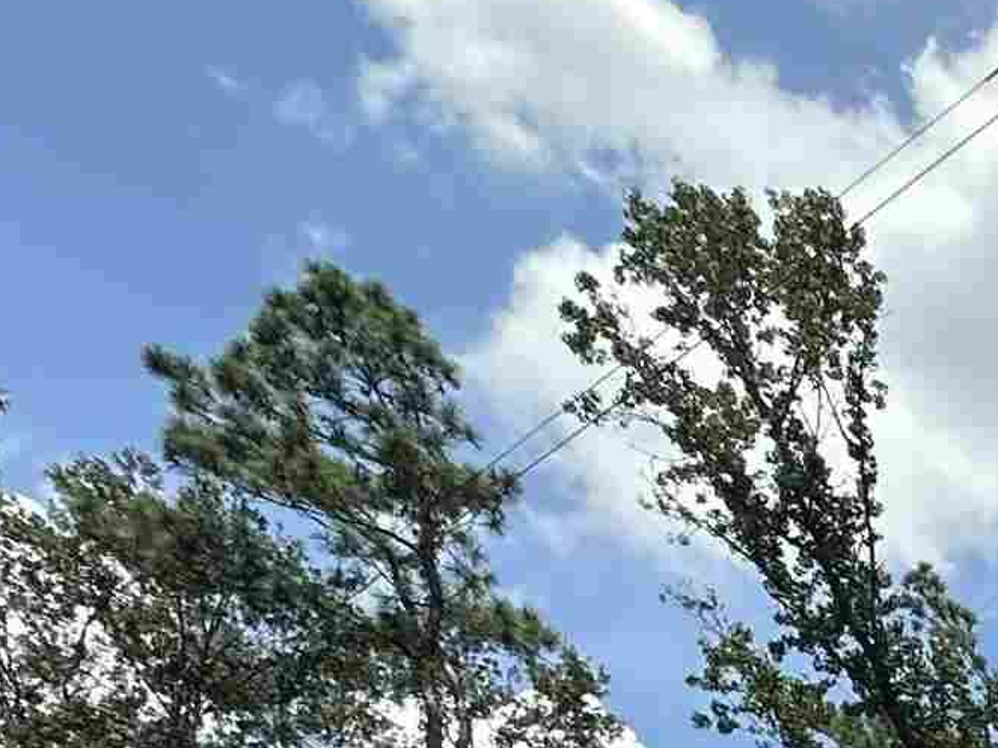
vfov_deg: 16.6
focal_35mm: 65
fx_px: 1873
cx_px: 1961
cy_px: 1525
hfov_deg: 19.1
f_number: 2.2
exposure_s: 1/1114
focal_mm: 2.22
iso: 40
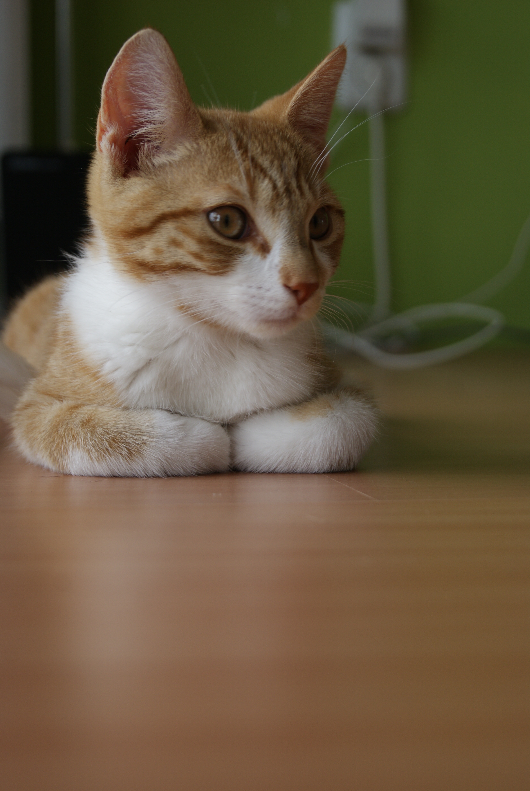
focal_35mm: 82
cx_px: 265
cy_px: 396
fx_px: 1817
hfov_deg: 16.6
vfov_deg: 24.6
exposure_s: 1/100
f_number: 5.6
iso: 200
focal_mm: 55
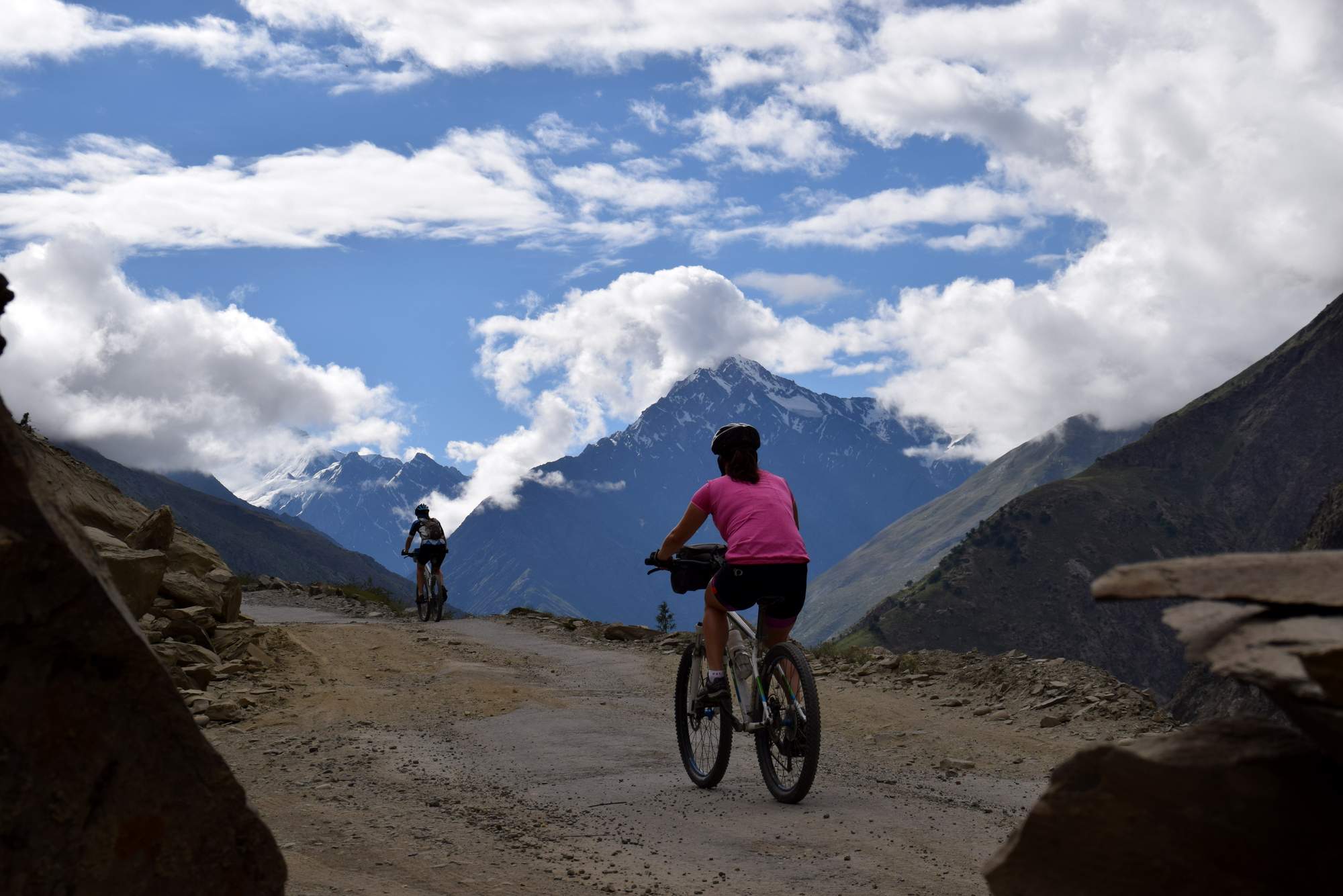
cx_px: 672
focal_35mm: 72
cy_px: 448
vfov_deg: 18.9
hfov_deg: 28.1
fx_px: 2686
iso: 200
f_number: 13
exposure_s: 1/640
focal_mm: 48
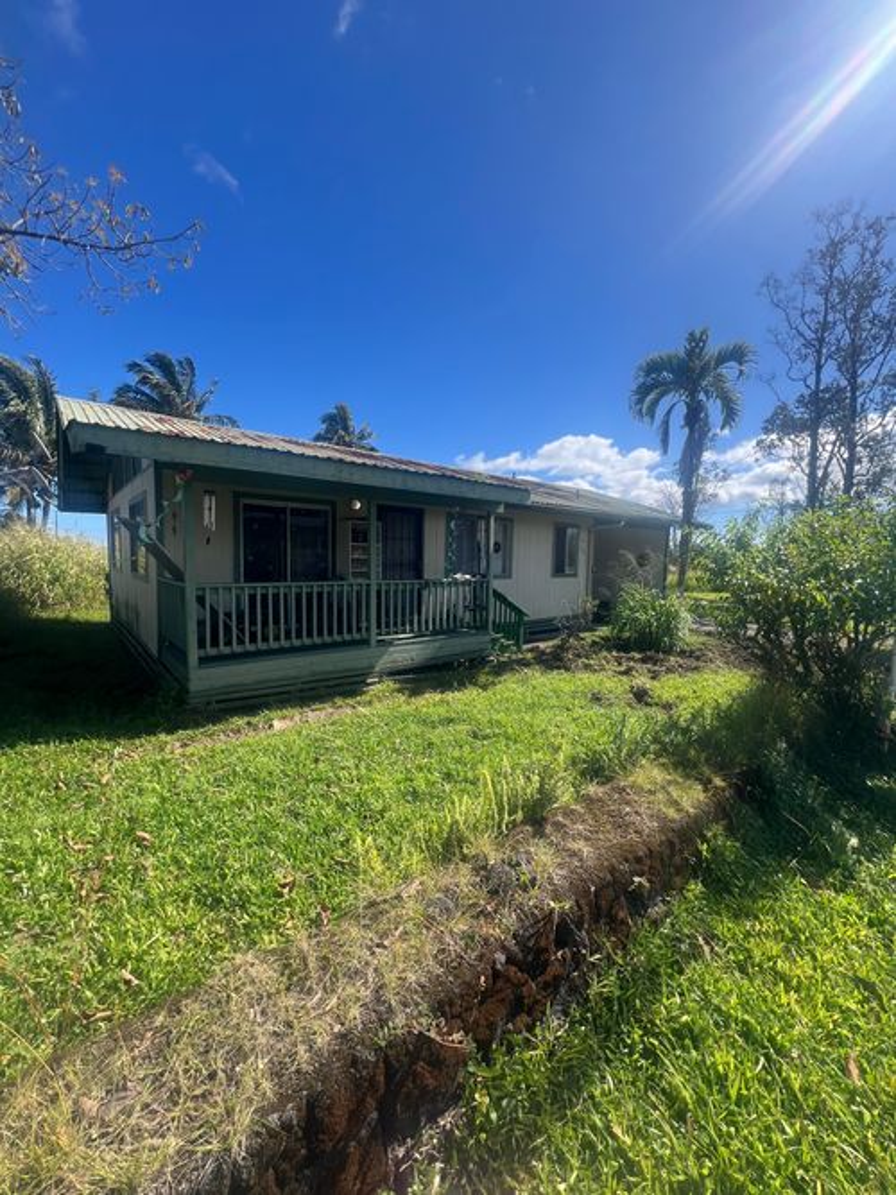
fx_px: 449
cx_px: 448
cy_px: 598
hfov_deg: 89.9
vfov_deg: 106.2
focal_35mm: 13
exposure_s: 1/1014
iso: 32
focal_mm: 1.57
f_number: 1.8
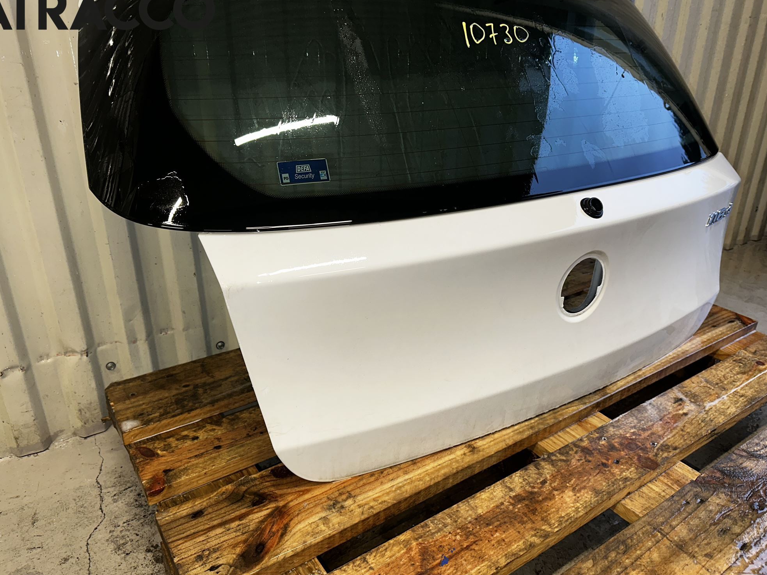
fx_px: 554
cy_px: 287
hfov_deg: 69.4
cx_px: 375
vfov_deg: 54.9
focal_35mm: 25
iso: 80
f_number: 1.78
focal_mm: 6.86
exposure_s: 1/45
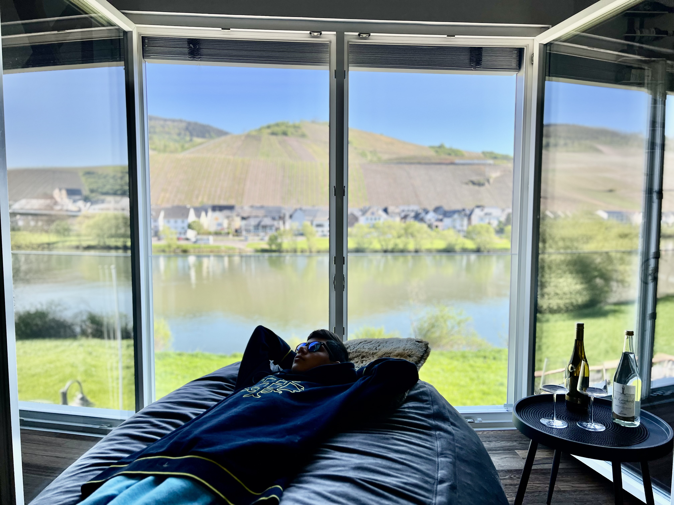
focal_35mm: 26
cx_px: 337
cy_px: 252
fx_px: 506
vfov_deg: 53.1
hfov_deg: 67.3
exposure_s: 1/1048
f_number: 1.5
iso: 50
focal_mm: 5.7
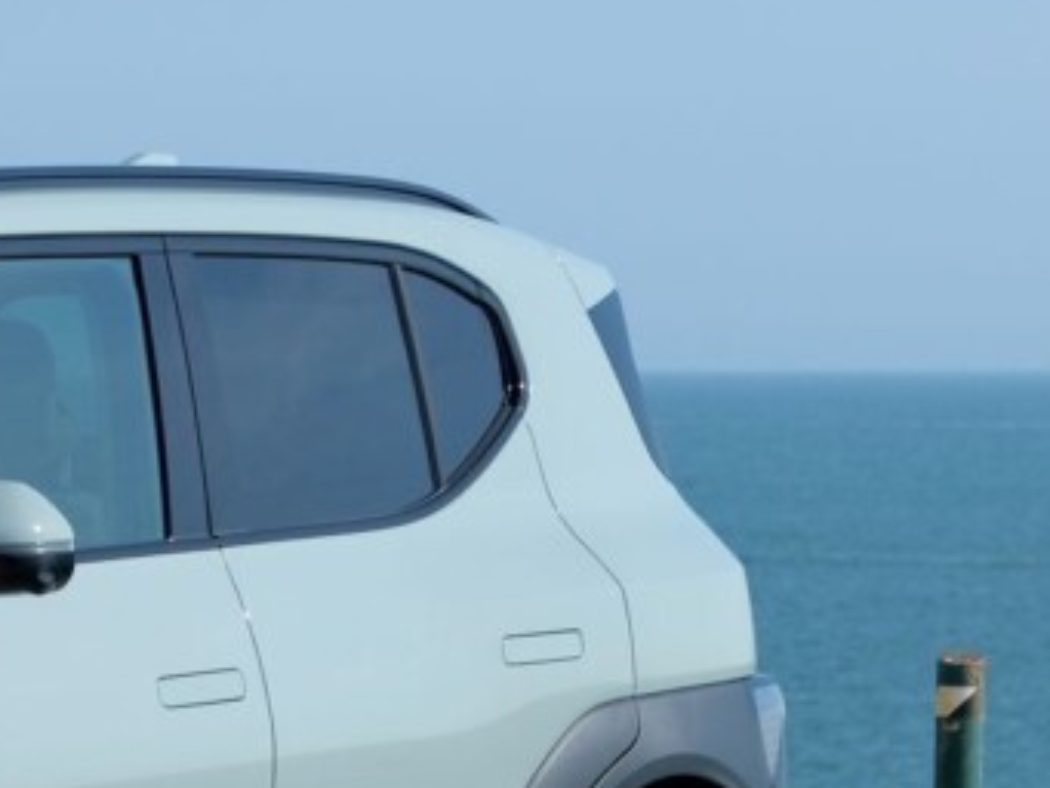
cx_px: -511
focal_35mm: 281
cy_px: 674
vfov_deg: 5.3
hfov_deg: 6.9
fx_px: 8527
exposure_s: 1/750
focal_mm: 55
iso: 160
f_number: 5.6
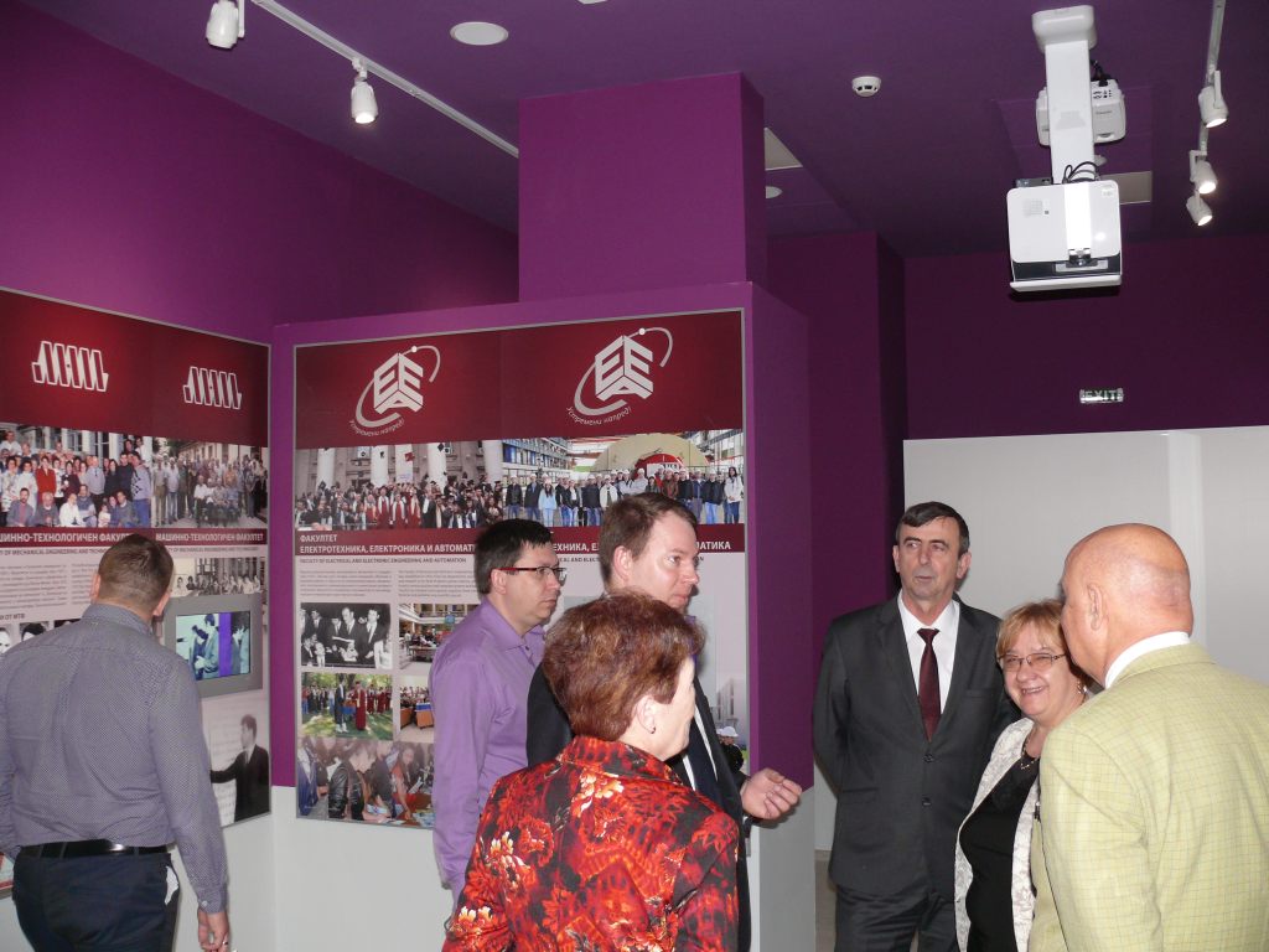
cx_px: 634
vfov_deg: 40.7
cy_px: 476
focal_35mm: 35
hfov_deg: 52.6
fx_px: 1283
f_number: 2.8
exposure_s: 1/30
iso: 160
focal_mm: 7.4
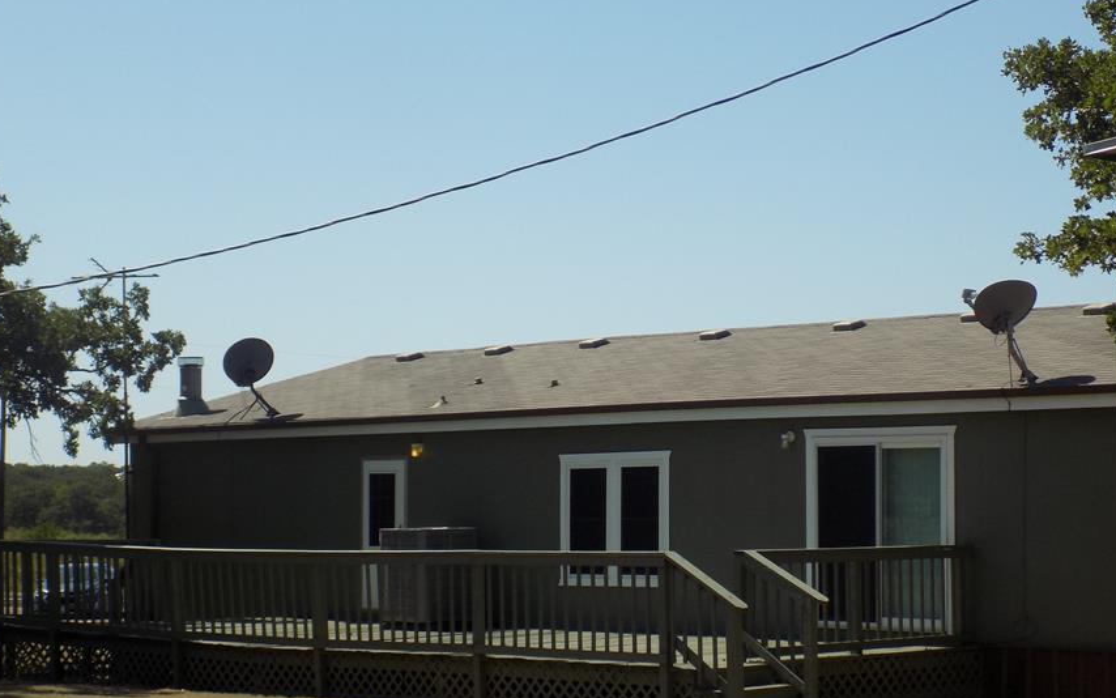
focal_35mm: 75
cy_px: 412
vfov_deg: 17.4
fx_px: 2281
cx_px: 652
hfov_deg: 27.4
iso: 80
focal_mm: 10.5
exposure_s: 1/800
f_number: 4
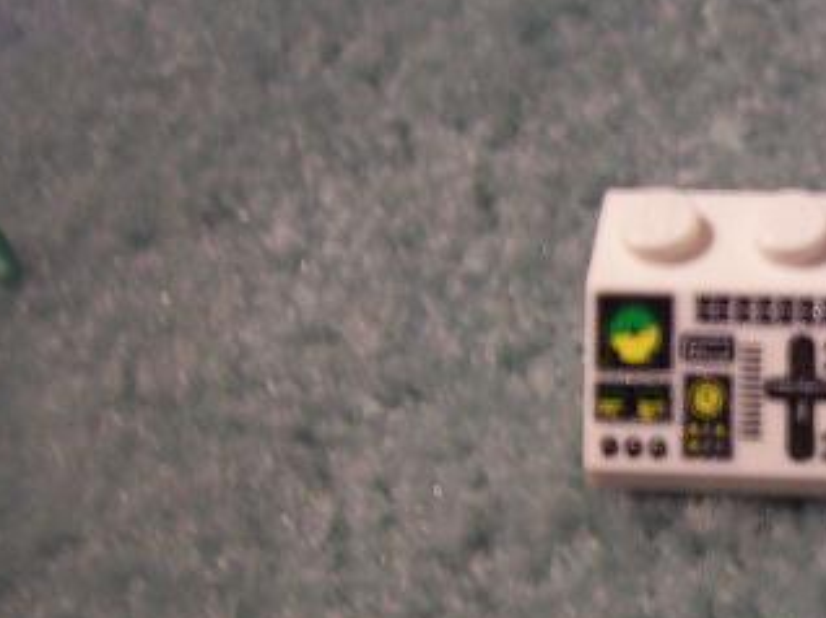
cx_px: 826
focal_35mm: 74
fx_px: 1764
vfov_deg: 19.8
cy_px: 373
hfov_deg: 25.1
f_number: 2.7
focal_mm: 5.6
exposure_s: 1/8
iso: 160
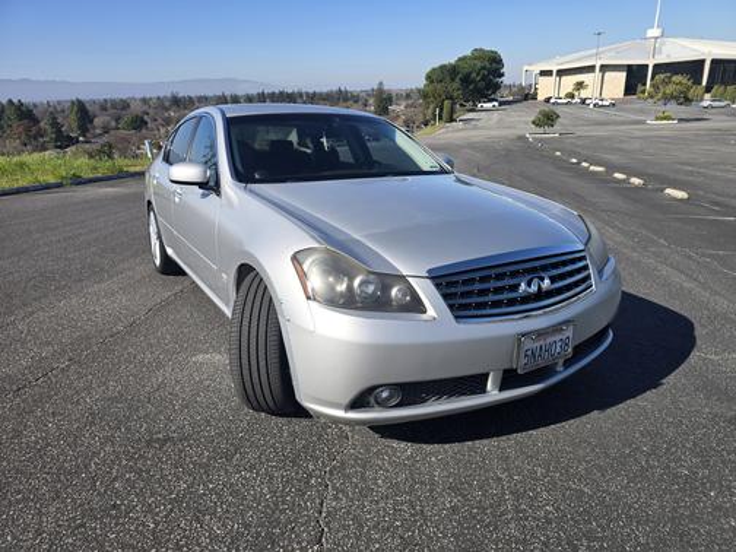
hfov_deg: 73.9
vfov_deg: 58.9
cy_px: 276
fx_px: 489
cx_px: 368
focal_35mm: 23
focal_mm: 6.3
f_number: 1.7
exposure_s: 1/713
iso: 12
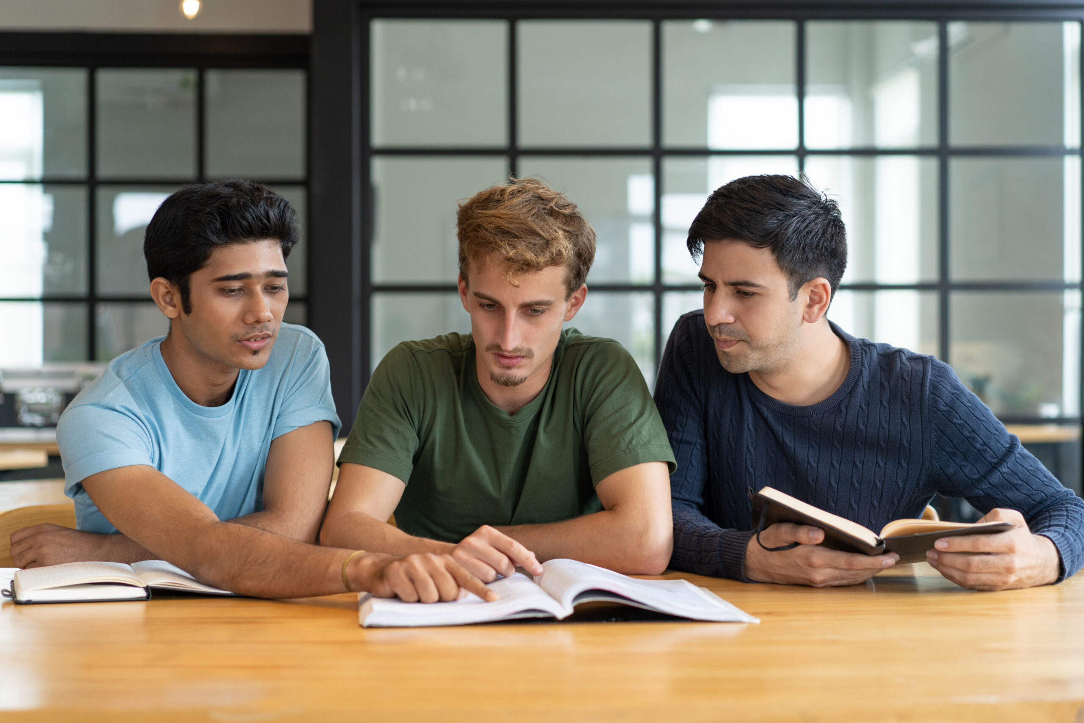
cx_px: 542
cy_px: 362
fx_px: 1656
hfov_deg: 36.2
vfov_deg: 24.6
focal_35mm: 55
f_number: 2.5
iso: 250
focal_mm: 55
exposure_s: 1/200
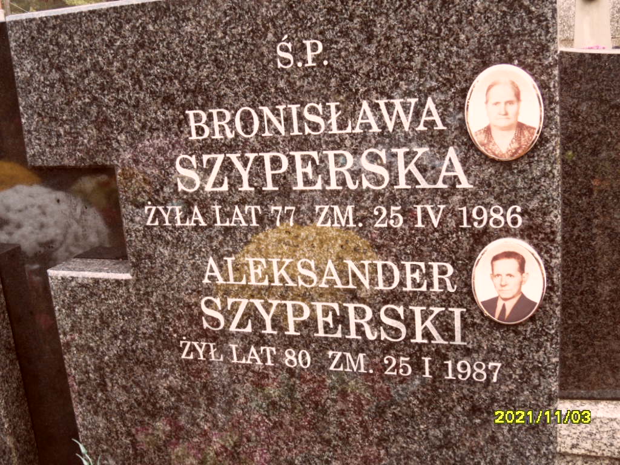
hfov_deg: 46.8
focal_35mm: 40
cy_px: 232
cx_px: 310
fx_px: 716
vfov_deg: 36.0
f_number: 3.6
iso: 100
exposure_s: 1/90
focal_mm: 6.5
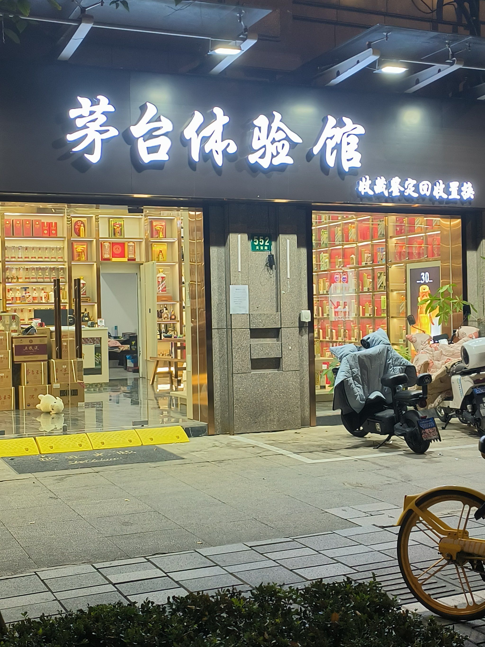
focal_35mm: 49
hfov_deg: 29.7
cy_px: 324
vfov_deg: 38.9
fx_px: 915
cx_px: 242
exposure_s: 1/100
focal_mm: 5.52
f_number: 1.9
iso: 1208
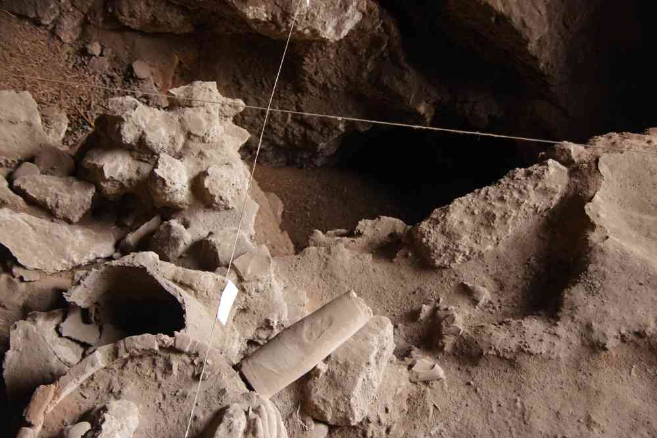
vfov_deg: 25.8
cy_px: 219
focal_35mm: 52
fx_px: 958
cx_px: 328
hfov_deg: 37.9
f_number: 4
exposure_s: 1/20
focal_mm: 35
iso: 3200
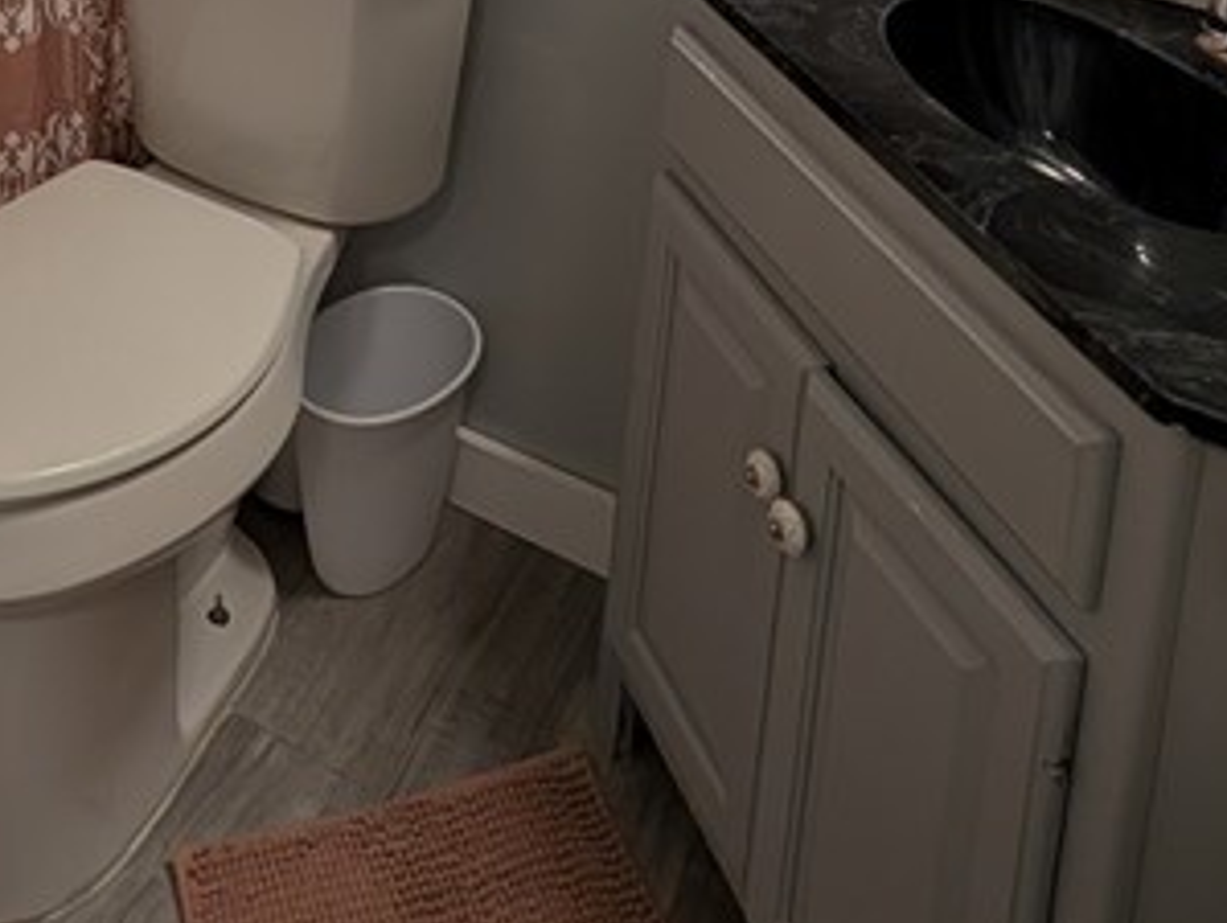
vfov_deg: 24.5
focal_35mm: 41
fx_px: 1455
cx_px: 285
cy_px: -558
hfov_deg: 44.0
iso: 55
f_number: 1.7
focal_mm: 2.02
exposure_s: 1/120
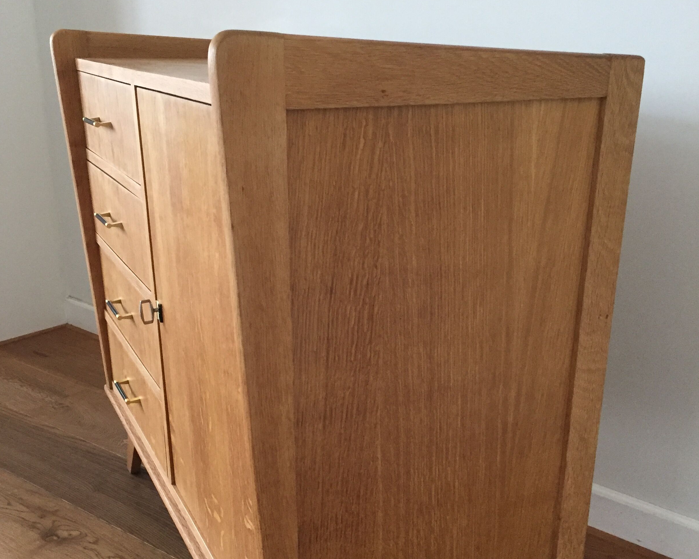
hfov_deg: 47.9
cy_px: 350
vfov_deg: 38.9
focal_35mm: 38
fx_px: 786
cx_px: 350
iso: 250
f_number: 2.2
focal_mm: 4.15
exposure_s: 1/33
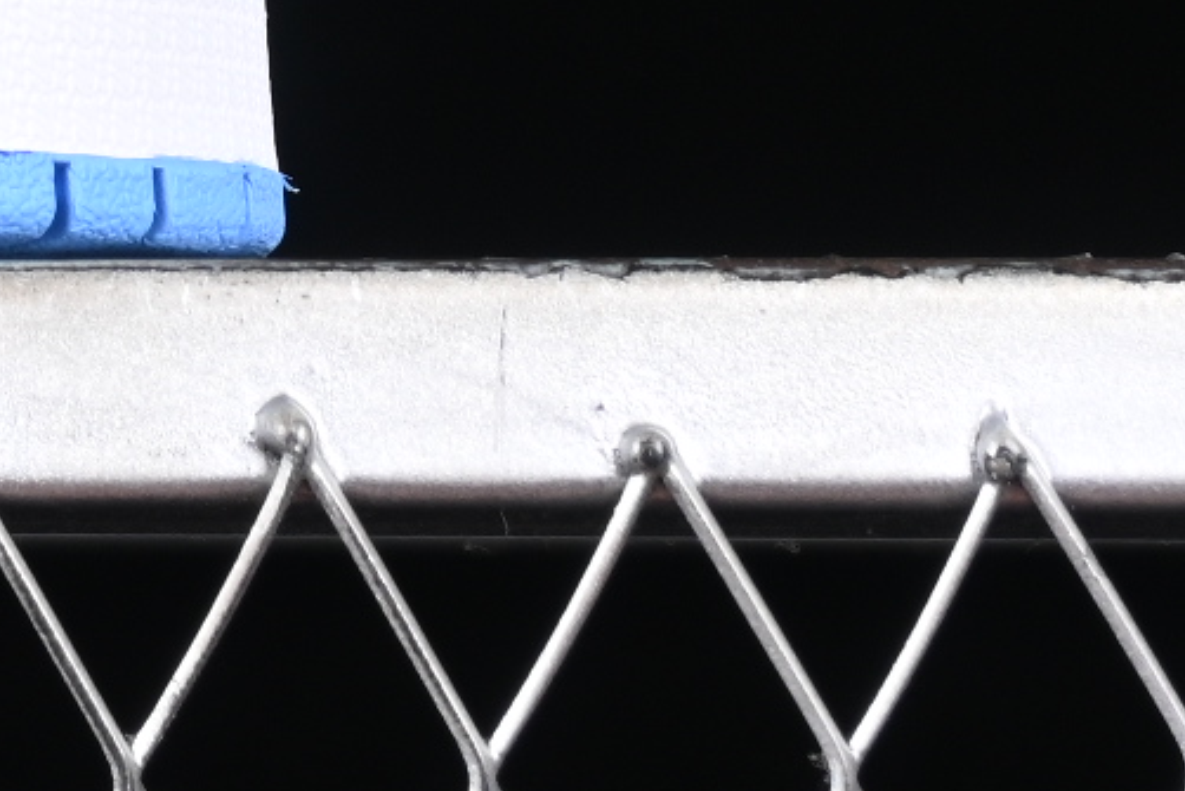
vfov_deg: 3.5
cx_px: -1851
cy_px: -1119
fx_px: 12866
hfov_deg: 5.1
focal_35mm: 391
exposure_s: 1/60
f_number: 6.3
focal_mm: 47
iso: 160
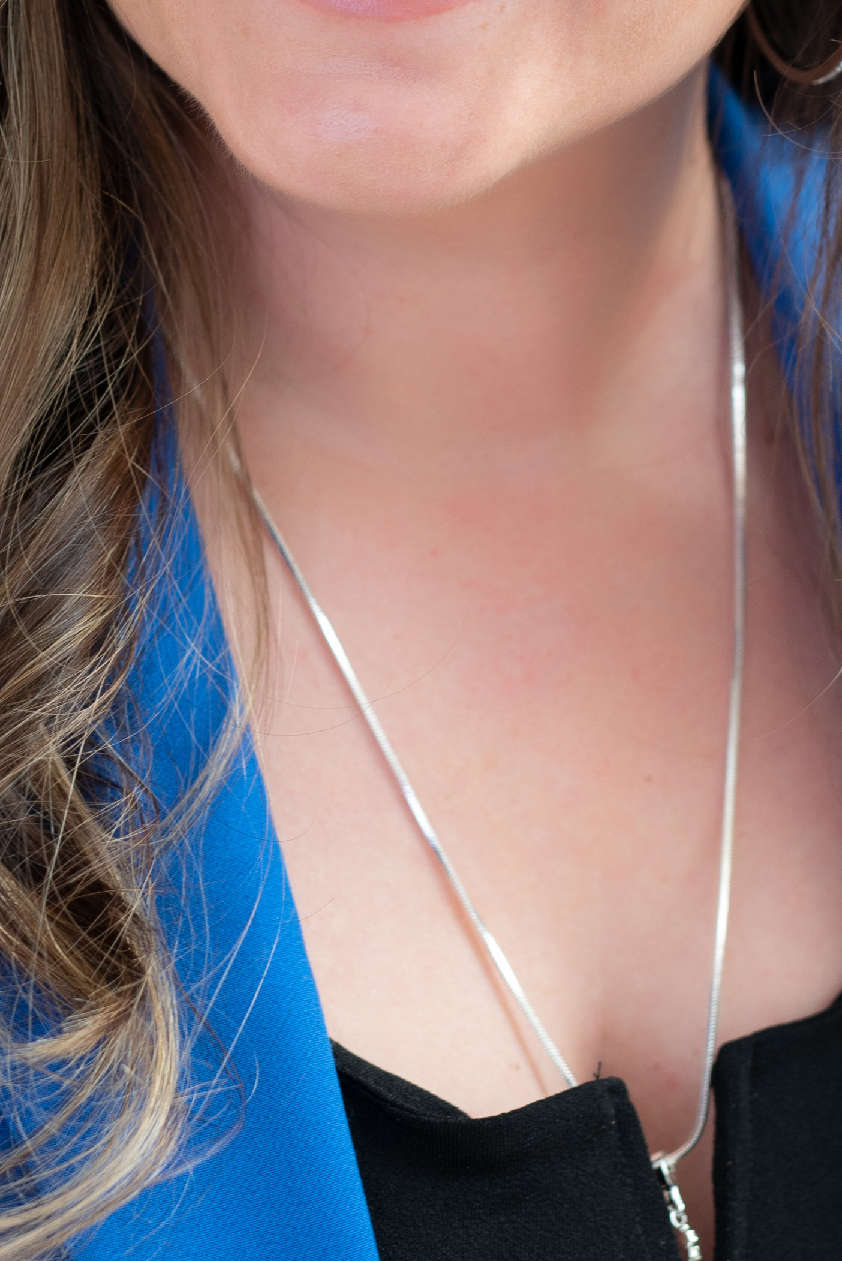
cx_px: 406
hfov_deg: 9.6
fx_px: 5012
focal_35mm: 143
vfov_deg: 14.3
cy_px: 262
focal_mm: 50
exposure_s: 1/160
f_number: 2.8
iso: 200
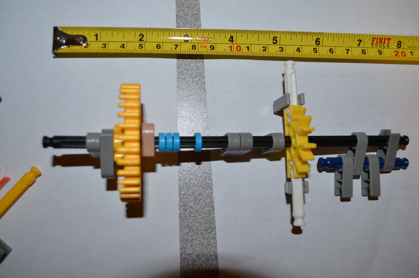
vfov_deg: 39.8
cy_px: 139
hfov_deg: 57.3
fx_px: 383
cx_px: 210
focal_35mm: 33
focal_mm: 22
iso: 200
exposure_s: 1/30
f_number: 5.6
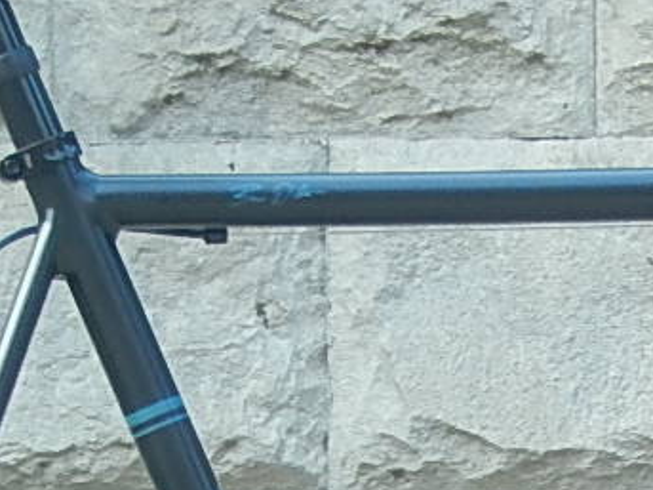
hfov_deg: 2.3
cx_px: 577
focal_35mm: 864
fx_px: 16293
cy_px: 620
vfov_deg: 1.7
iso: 125
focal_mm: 33.3
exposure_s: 1/30
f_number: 5.7
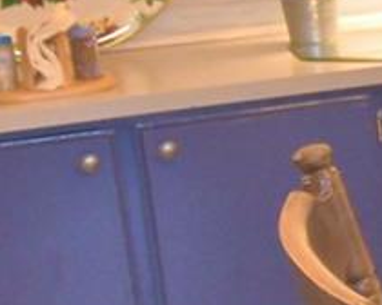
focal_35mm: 107
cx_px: 900
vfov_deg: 14.4
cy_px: 100
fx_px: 1210
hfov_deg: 13.5
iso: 360
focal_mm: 10
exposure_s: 1/30
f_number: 4.5
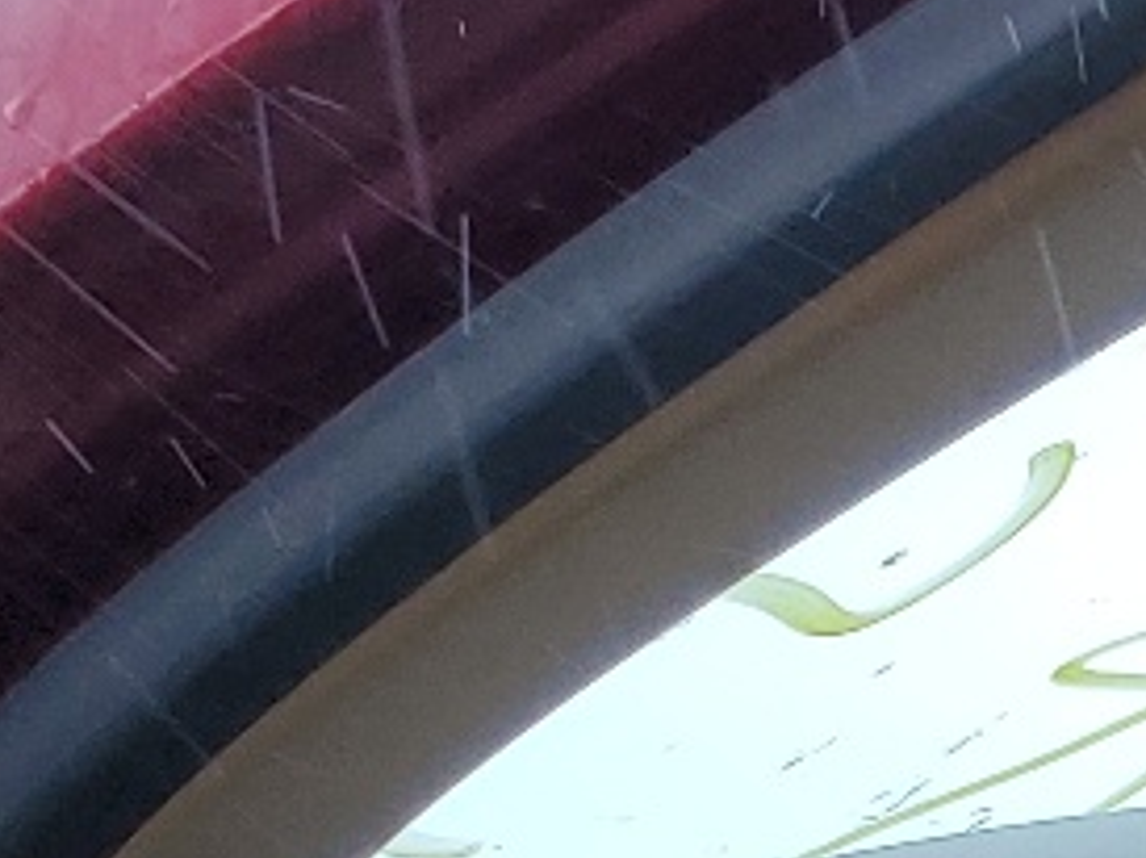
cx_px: 3304
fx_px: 5028
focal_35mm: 152
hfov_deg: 10.1
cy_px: 2001
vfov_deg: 8.9
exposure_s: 1/120
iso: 55
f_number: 1.5
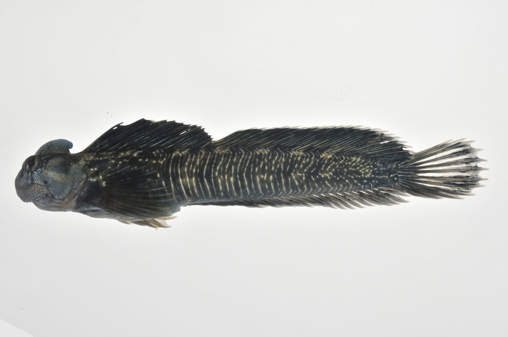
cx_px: 254
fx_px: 2220
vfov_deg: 8.7
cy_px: 168
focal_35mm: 158
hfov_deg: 13.1
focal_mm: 105
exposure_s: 1/60
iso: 200
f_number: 22
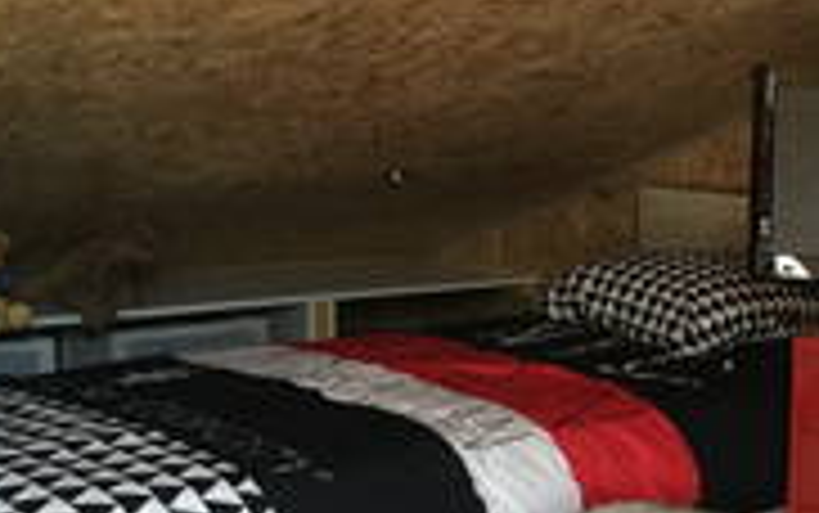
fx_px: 1452
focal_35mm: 65
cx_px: 747
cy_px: 333
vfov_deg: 20.0
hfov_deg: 30.1
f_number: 2.4
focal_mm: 3.3
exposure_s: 1/25
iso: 250
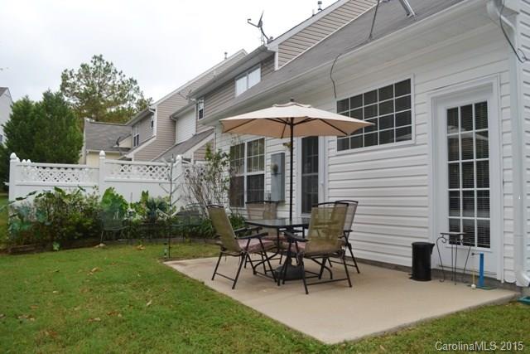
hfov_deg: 67.4
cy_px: 177
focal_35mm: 27
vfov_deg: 48.0
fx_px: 398
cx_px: 265
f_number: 5.6
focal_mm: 18
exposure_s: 1/200
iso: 100
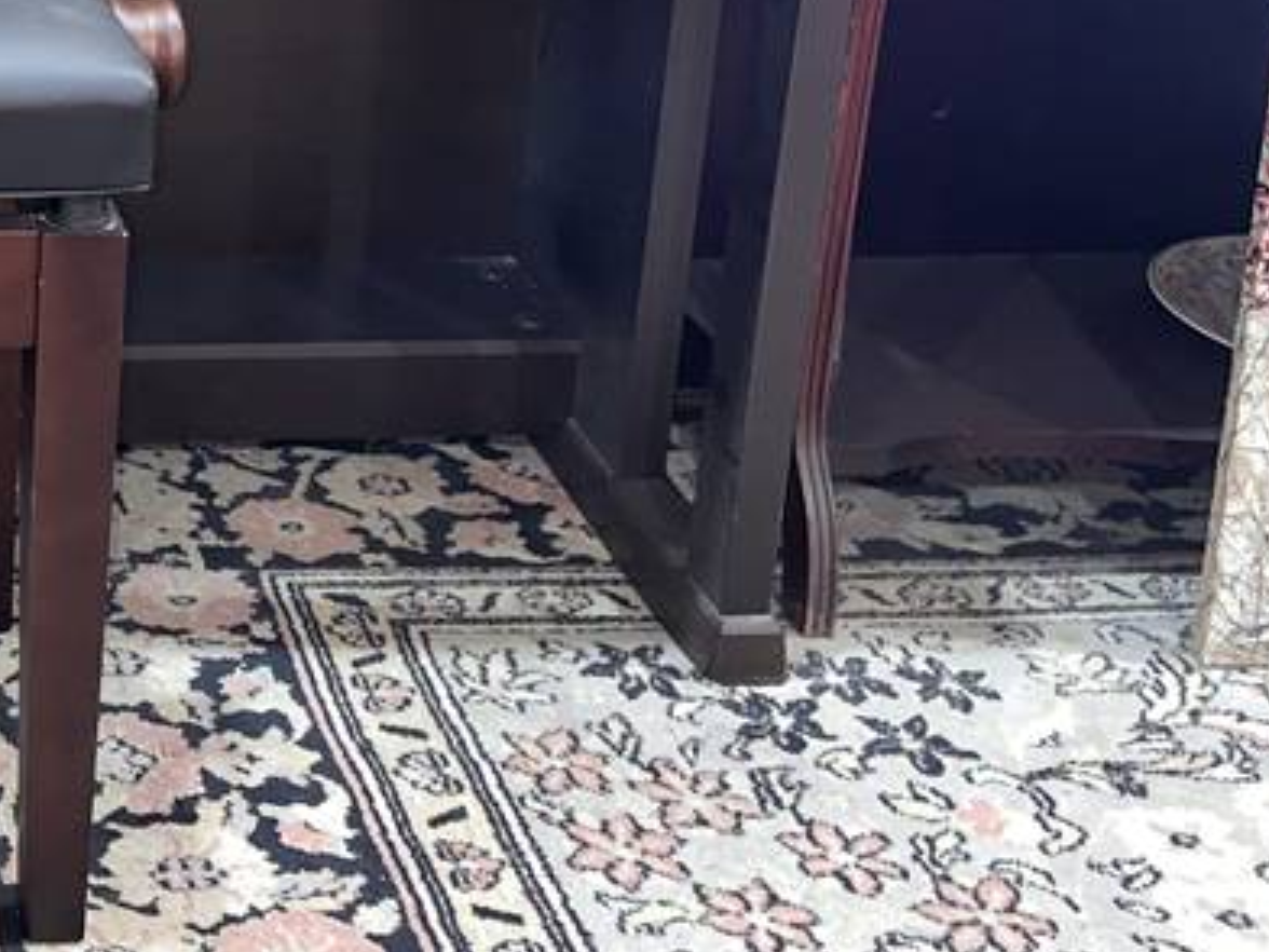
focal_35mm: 68
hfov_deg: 25.4
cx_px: -291
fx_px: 2493
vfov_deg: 20.5
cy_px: -126
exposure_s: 1/17
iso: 100
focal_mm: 5.1
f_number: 1.6
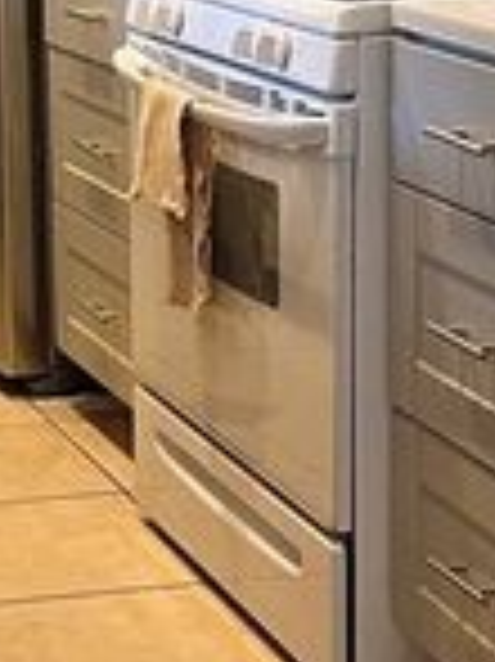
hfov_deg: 12.0
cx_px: -248
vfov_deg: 16.5
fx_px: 2253
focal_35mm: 118
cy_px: 83
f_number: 1.5
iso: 200
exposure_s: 1/60
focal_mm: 5.7
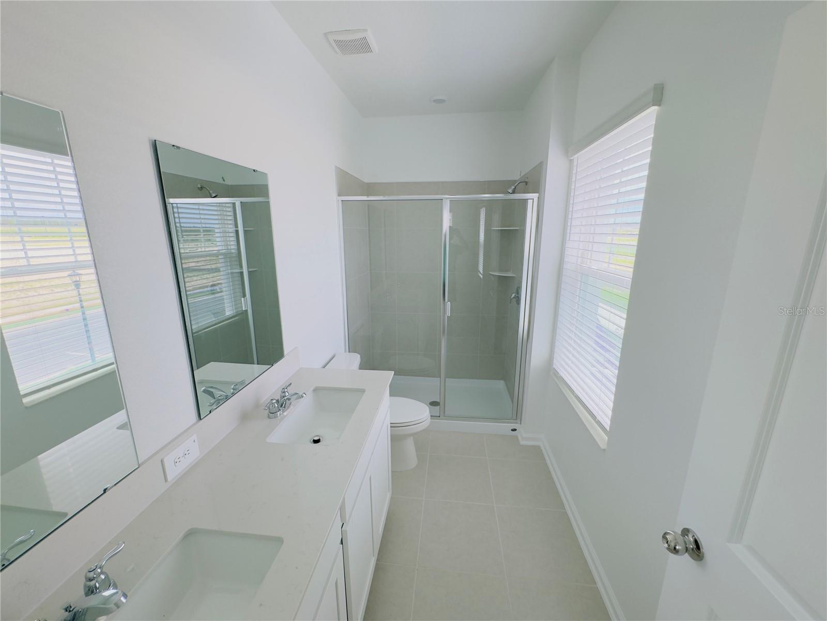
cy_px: 310
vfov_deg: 85.7
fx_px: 334
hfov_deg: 102.1
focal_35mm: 14
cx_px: 414
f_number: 2.2
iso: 40
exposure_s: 1/102
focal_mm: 2.22
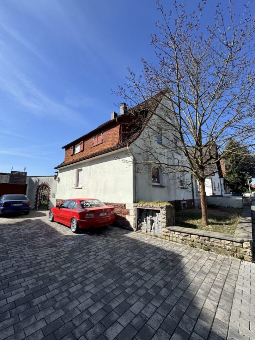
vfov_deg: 102.1
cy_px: 170
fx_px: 138
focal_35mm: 14
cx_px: 128
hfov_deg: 85.7
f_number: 2.2
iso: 40
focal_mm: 2.22
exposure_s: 1/1832
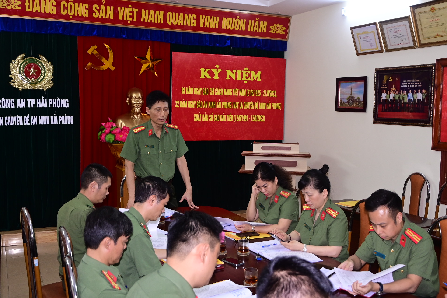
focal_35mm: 38
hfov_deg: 50.7
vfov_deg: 35.0
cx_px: 227
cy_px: 147
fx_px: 472
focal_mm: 25
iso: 1000
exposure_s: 1/200
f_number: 4
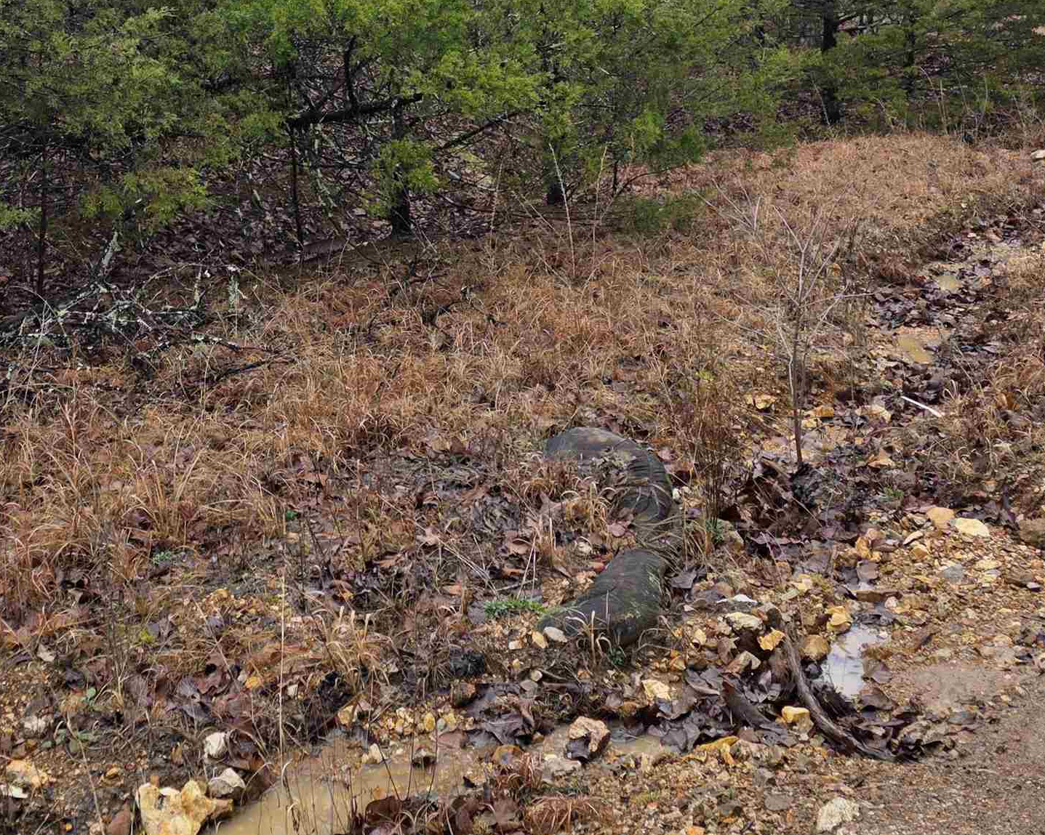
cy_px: 101
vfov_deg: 30.2
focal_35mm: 48
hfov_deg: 38.7
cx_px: 426
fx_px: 1484
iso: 32
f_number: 1.7
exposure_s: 1/359
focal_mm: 6.3
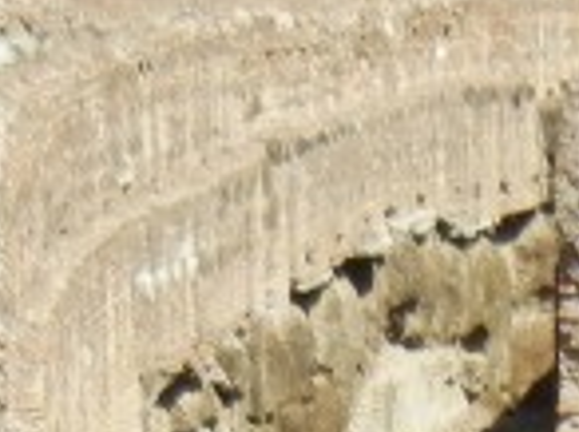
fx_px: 3523
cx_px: 746
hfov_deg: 9.2
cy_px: 1026
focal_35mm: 211
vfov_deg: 6.7
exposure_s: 1/926
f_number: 3.5
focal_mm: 5.4
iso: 160
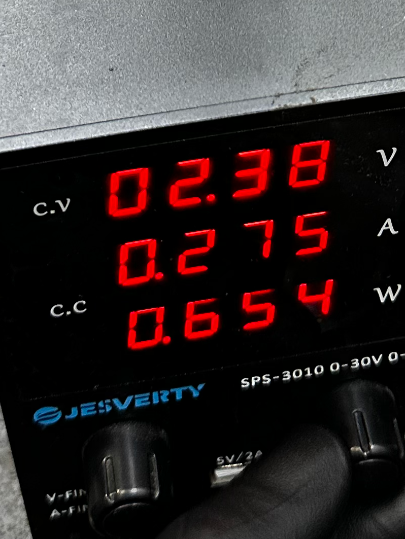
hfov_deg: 16.2
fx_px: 1419
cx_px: 263
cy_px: -143
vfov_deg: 19.9
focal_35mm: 91
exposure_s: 1/60
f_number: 1.78
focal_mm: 6.86
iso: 200
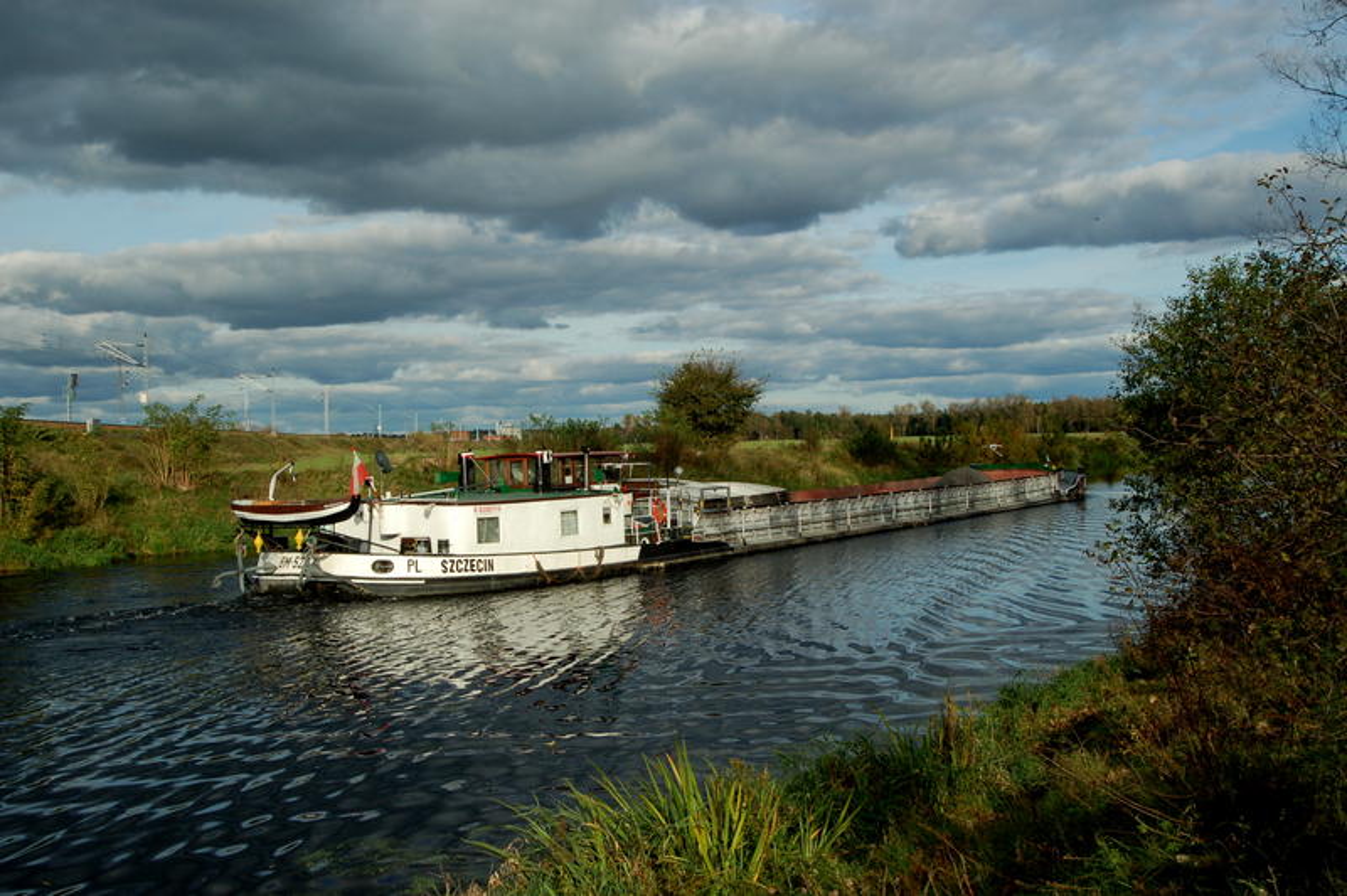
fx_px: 1402
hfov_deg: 51.3
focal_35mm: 38
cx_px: 674
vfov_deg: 35.4
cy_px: 448
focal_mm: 25
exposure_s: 1/500
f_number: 11
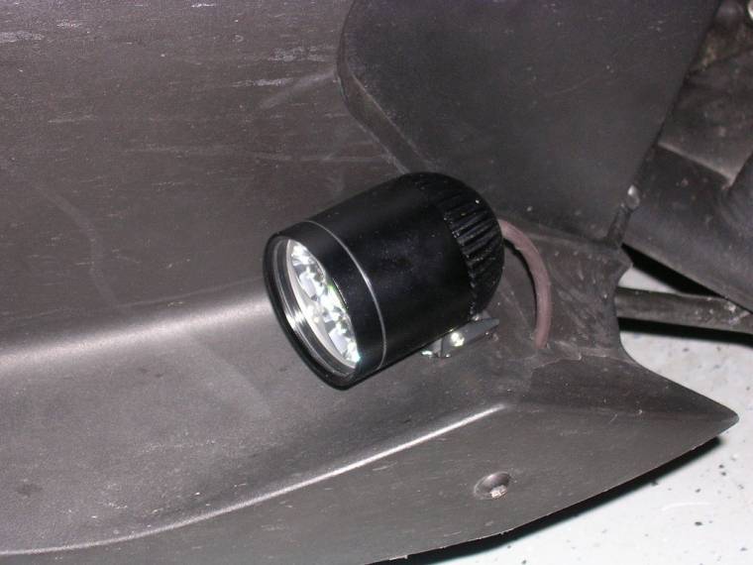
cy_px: 282
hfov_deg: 24.1
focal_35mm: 81
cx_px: 376
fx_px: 1762
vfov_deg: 18.2
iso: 101
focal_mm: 12.3
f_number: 4
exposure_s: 1/60.1
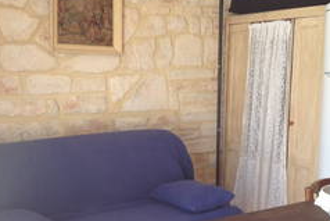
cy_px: 156
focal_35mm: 55
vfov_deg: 24.5
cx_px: 175
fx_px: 504
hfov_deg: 36.2
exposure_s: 1/60
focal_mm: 4.28
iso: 64
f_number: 2.4
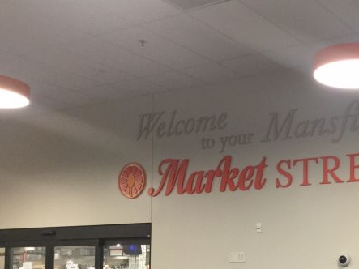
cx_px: 315
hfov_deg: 32.8
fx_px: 581
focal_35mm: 56
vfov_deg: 25.6
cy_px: 220
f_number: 2.4
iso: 80
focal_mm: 3.3
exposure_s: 1/30
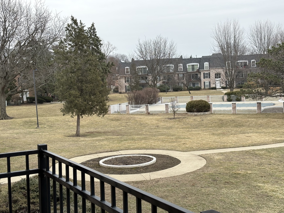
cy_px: 106
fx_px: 427
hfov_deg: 36.8
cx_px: 142
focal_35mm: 52
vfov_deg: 28.0
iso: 50
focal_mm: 5.96
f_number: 1.6
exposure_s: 1/641
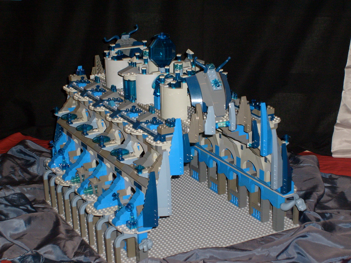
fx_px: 821
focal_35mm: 81
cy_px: 132
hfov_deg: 24.1
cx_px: 176
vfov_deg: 18.2
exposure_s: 1/90
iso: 100
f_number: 4.2
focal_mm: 13.7
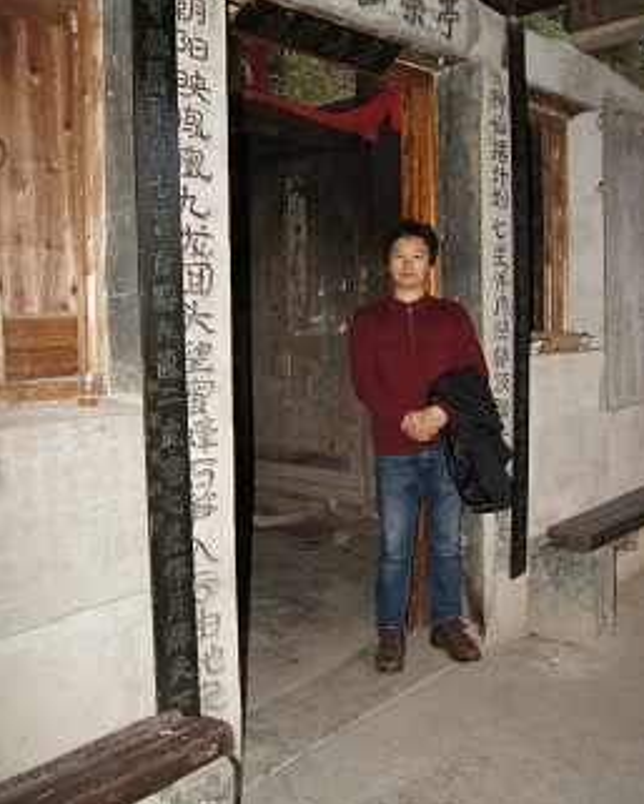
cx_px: 330
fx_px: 833
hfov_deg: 42.2
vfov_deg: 51.1
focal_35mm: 35
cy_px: 316
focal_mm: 20
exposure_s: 1/60
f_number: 5
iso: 200
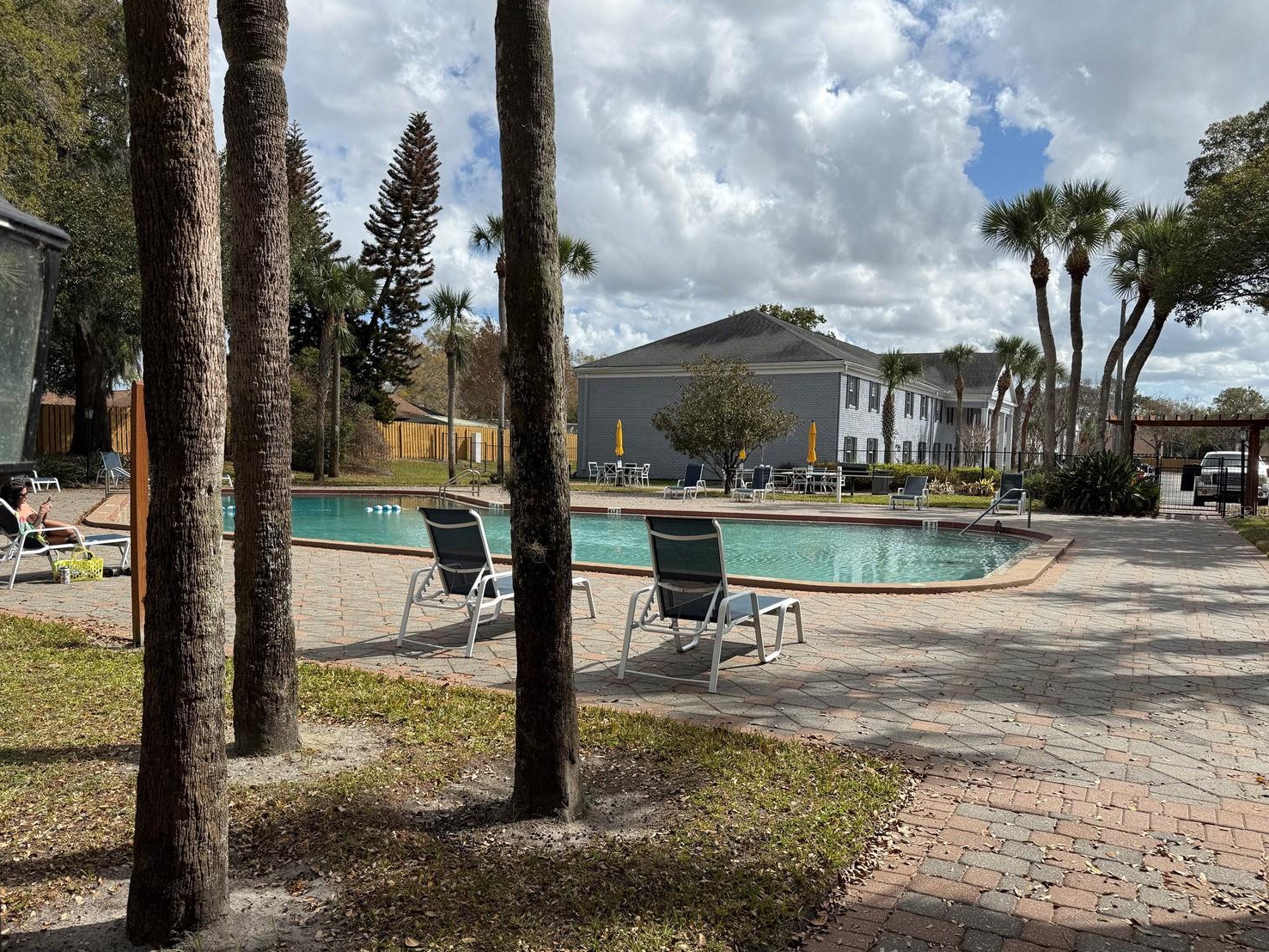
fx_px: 953
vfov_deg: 53.0
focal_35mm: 26
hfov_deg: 67.3
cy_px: 509
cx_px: 623
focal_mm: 6.76
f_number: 1.78
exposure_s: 1/6711
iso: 80
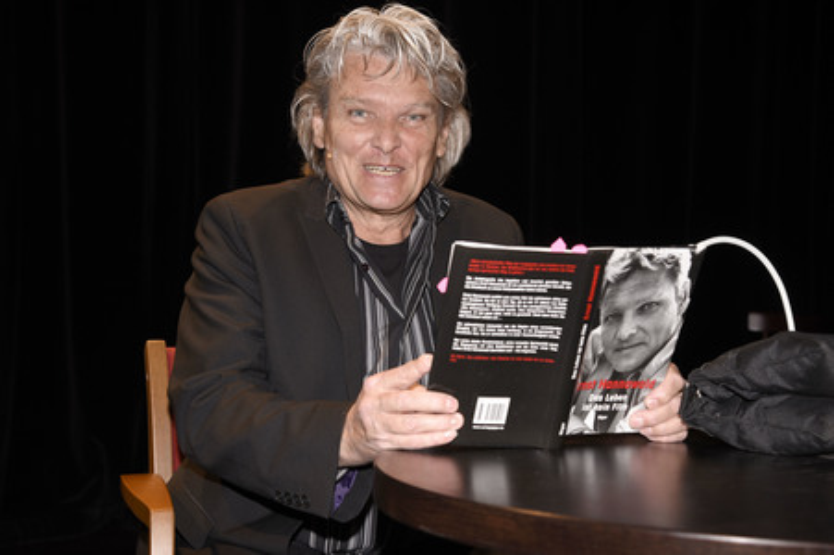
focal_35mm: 52
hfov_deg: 38.2
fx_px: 1204
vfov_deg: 26.0
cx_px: 417
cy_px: 278
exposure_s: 1/125
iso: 320
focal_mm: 52
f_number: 6.3
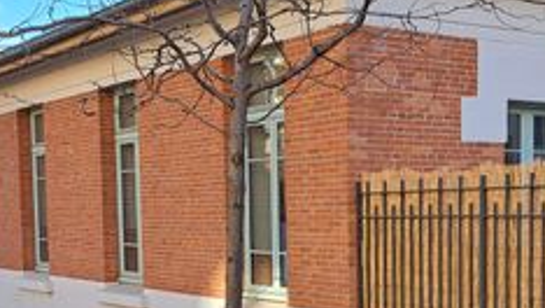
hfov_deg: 31.3
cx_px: 340
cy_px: 287
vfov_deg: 17.7
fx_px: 969
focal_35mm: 67
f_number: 1.8
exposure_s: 1/293
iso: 50
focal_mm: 5.23
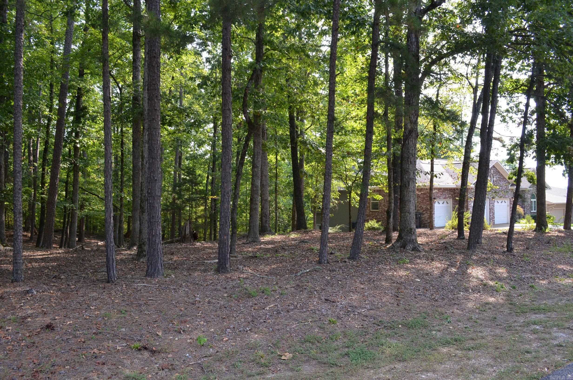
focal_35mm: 27
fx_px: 429
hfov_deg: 67.5
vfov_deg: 47.7
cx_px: 286
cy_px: 190
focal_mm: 18
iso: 500
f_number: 7.1
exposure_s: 1/200
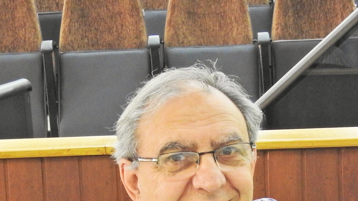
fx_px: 1576
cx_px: 231
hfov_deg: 12.9
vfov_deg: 7.2
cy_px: 297
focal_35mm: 166
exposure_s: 1/8
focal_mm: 10.7
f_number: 4.2
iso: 450
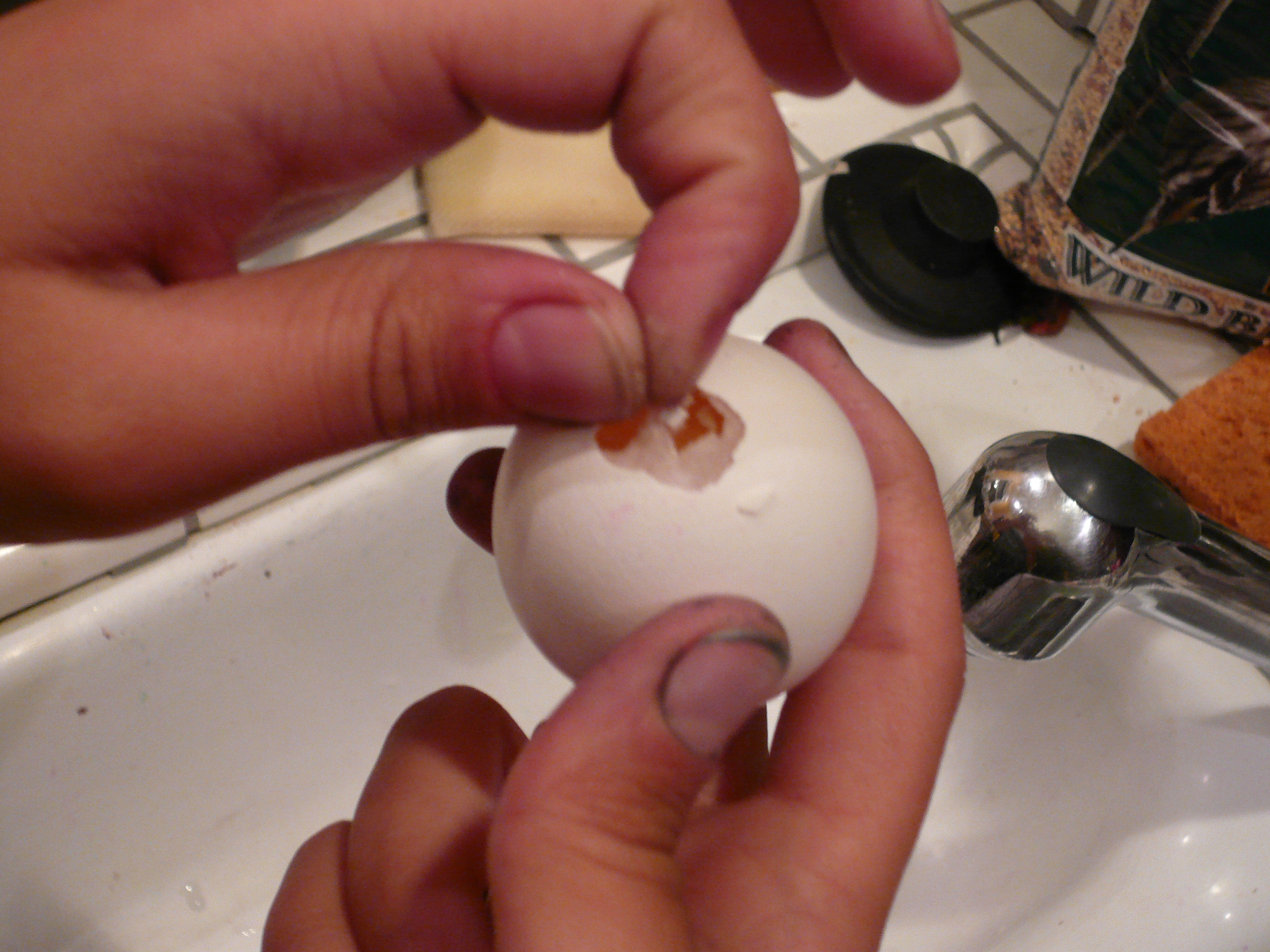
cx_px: 635
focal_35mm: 46
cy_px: 476
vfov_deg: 31.5
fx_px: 1688
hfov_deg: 41.2
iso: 200
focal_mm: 7.5
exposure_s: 1/10
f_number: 3.5
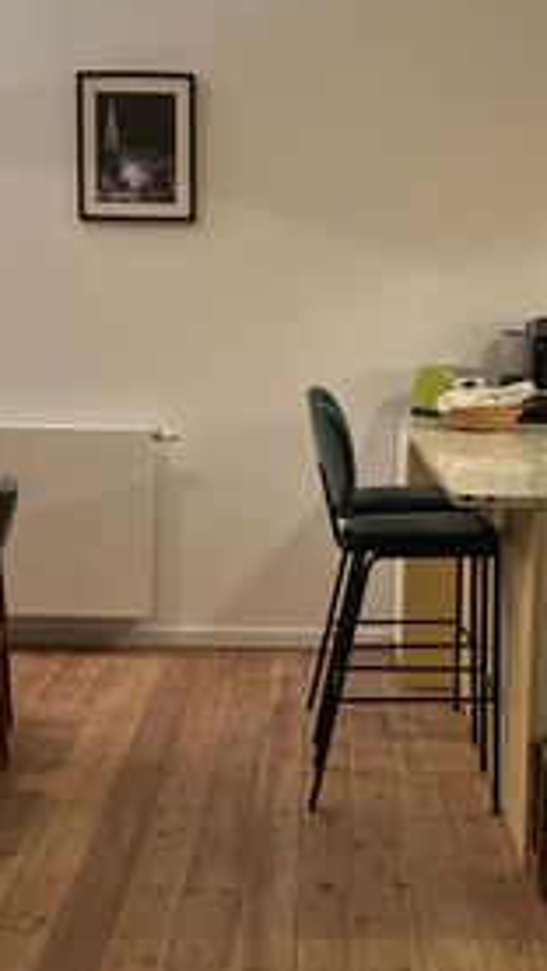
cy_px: 522
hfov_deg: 18.3
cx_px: 312
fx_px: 1700
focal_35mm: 66
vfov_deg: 31.9
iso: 250
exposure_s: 1/50
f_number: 1.8
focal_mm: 3.99
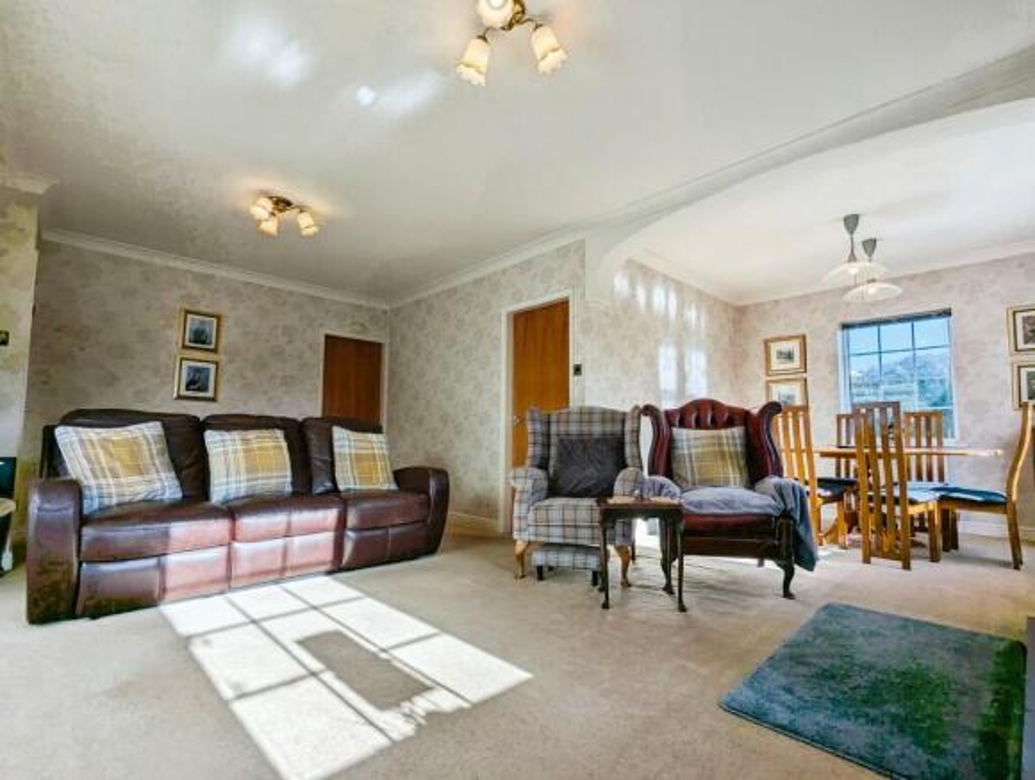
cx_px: 518
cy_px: 390
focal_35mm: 16
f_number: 2.2
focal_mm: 2.35
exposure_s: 1/531
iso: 46
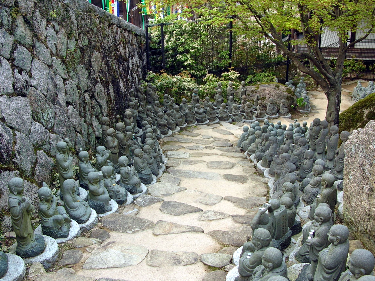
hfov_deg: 44.8
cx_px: 188
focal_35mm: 42
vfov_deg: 34.3
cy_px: 140
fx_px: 455
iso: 50
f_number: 3
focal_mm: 7.1
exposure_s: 1/48.3
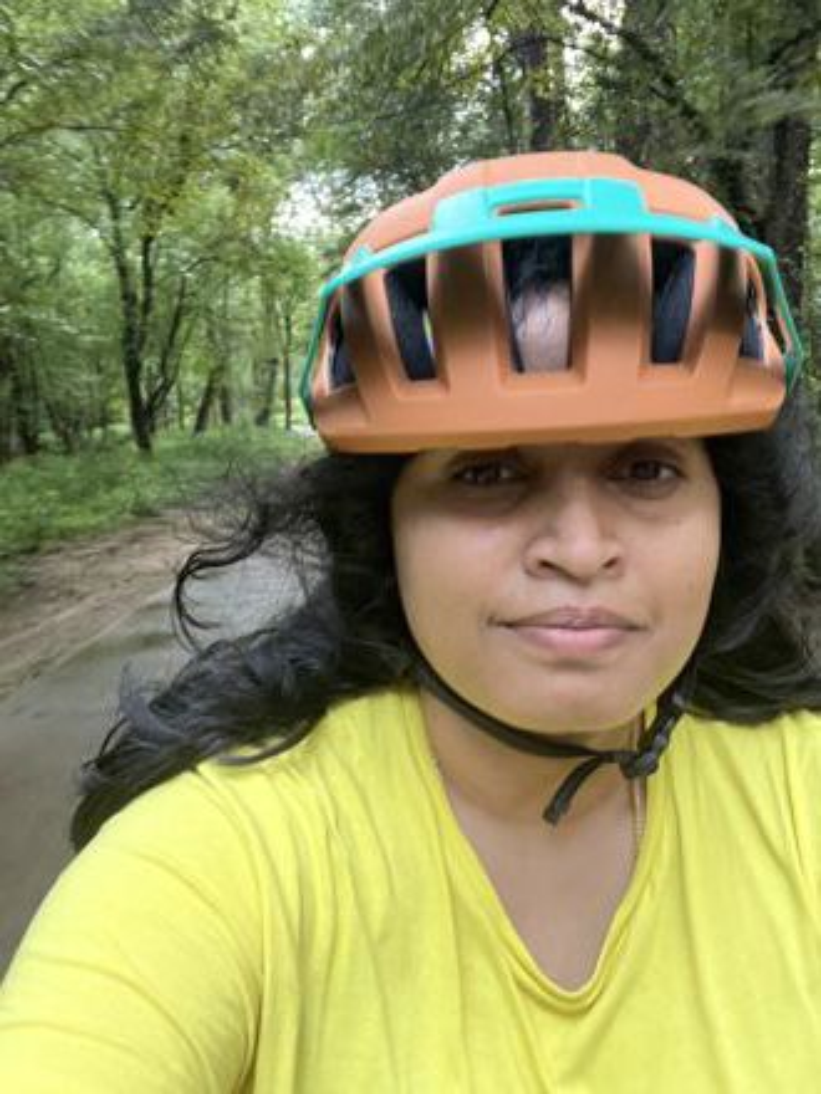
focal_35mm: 30
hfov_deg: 46.8
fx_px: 949
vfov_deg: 60.0
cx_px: 410
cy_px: 547
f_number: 2.2
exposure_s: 1/32
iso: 400
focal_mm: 2.71
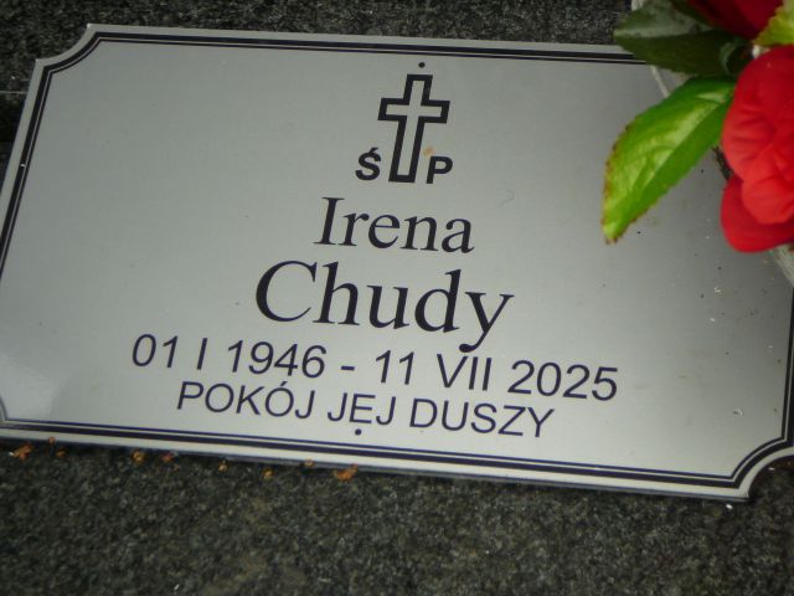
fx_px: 2179
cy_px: 298
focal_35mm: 95
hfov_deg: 20.7
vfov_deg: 15.6
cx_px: 397
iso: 80
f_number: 3.9
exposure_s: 1/200
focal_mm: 14.1
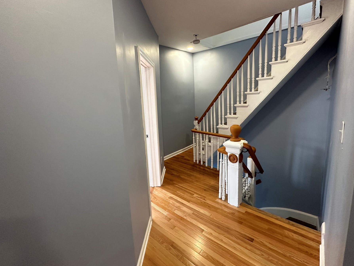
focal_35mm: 16
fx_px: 164
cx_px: 177
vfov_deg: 78.0
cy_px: 124
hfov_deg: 94.5
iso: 320
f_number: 2.2
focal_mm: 2.22
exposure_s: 1/120
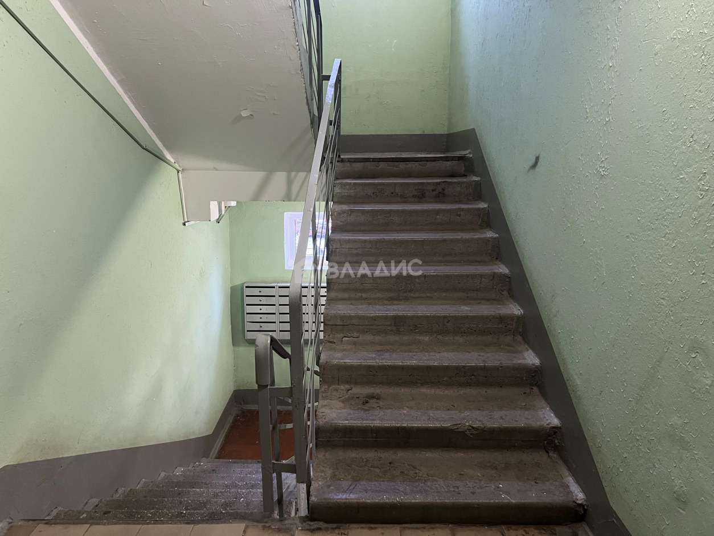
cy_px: 268
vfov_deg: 53.1
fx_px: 536
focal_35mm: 26
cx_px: 357
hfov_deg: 67.3
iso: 500
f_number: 1.5
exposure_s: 1/46
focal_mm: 5.7
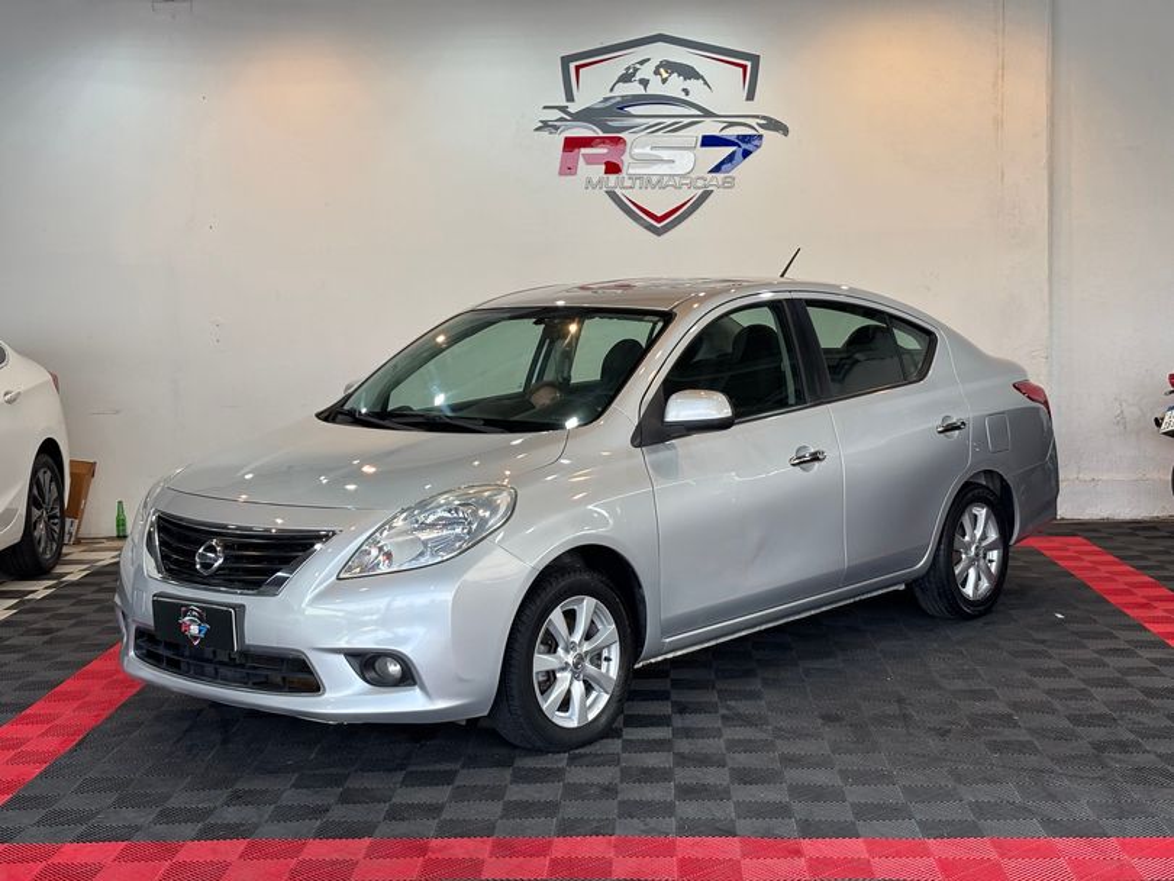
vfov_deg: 28.0
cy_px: 440
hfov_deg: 36.8
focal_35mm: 52
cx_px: 587
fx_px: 1764
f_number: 1.6
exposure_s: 1/164
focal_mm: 5.96
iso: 32
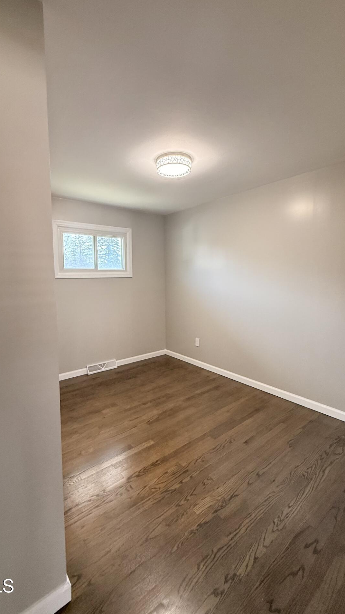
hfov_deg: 67.0
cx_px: 160
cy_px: 294
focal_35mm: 16
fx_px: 260
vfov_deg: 99.3
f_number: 2.2
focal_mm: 2.22
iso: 320
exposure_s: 1/120
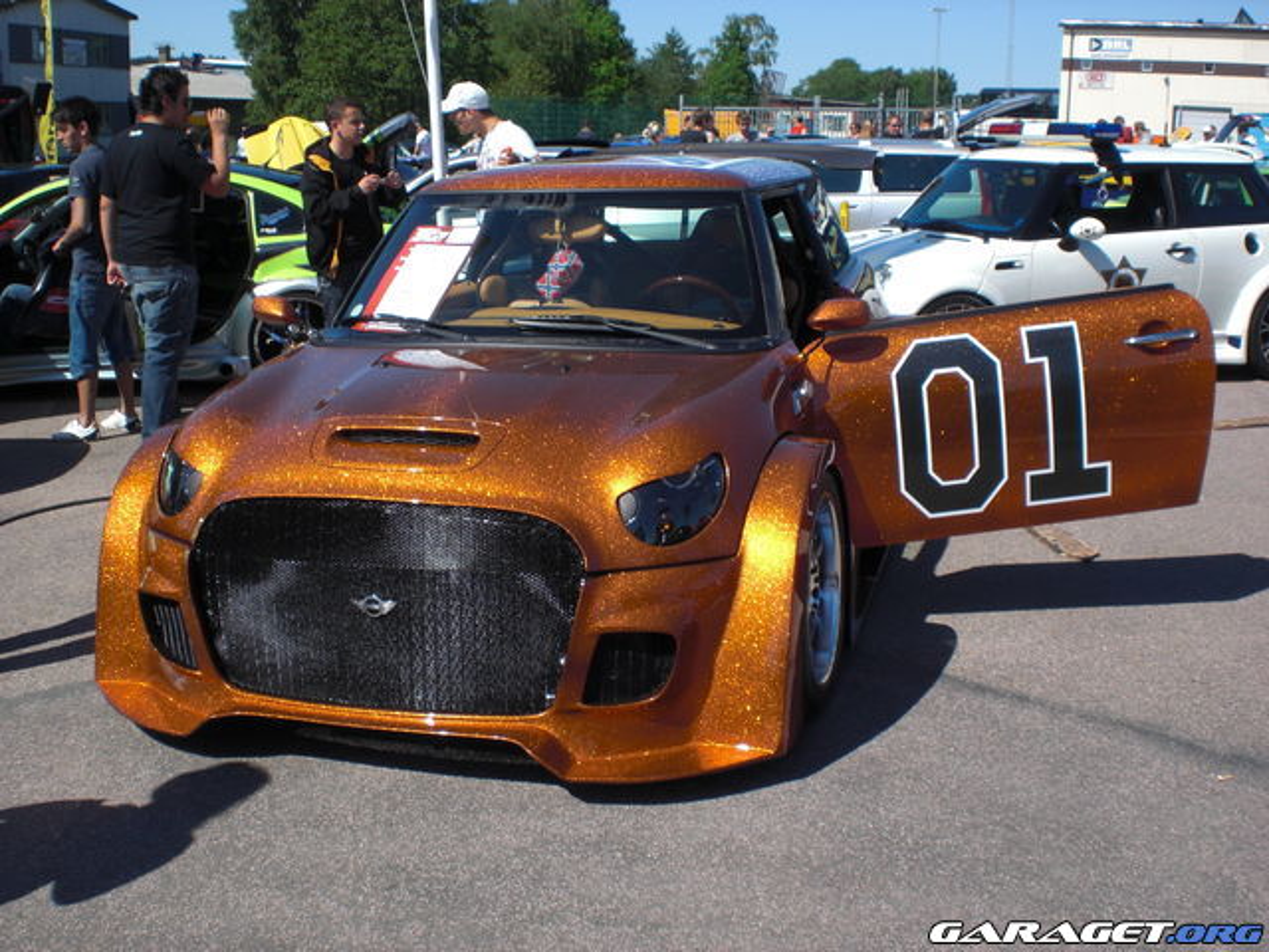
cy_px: 476
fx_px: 1393
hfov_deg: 49.0
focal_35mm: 38
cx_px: 634
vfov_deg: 37.7
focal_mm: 6.3
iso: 64
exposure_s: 1/320
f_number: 5.6
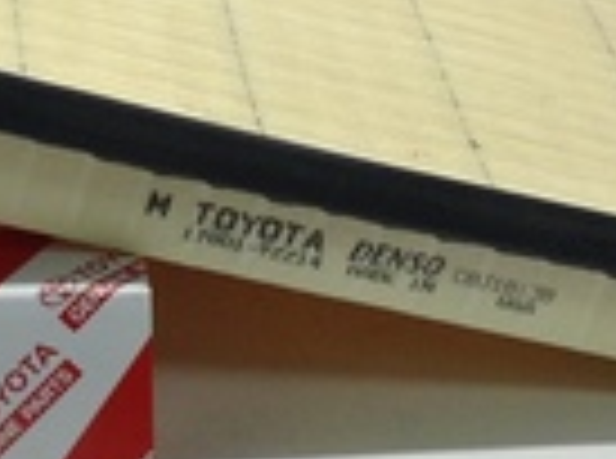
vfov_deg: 9.6
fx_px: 2733
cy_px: 126
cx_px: -9
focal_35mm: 154
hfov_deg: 12.7
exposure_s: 1/30
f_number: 2.4
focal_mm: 3.3
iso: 25
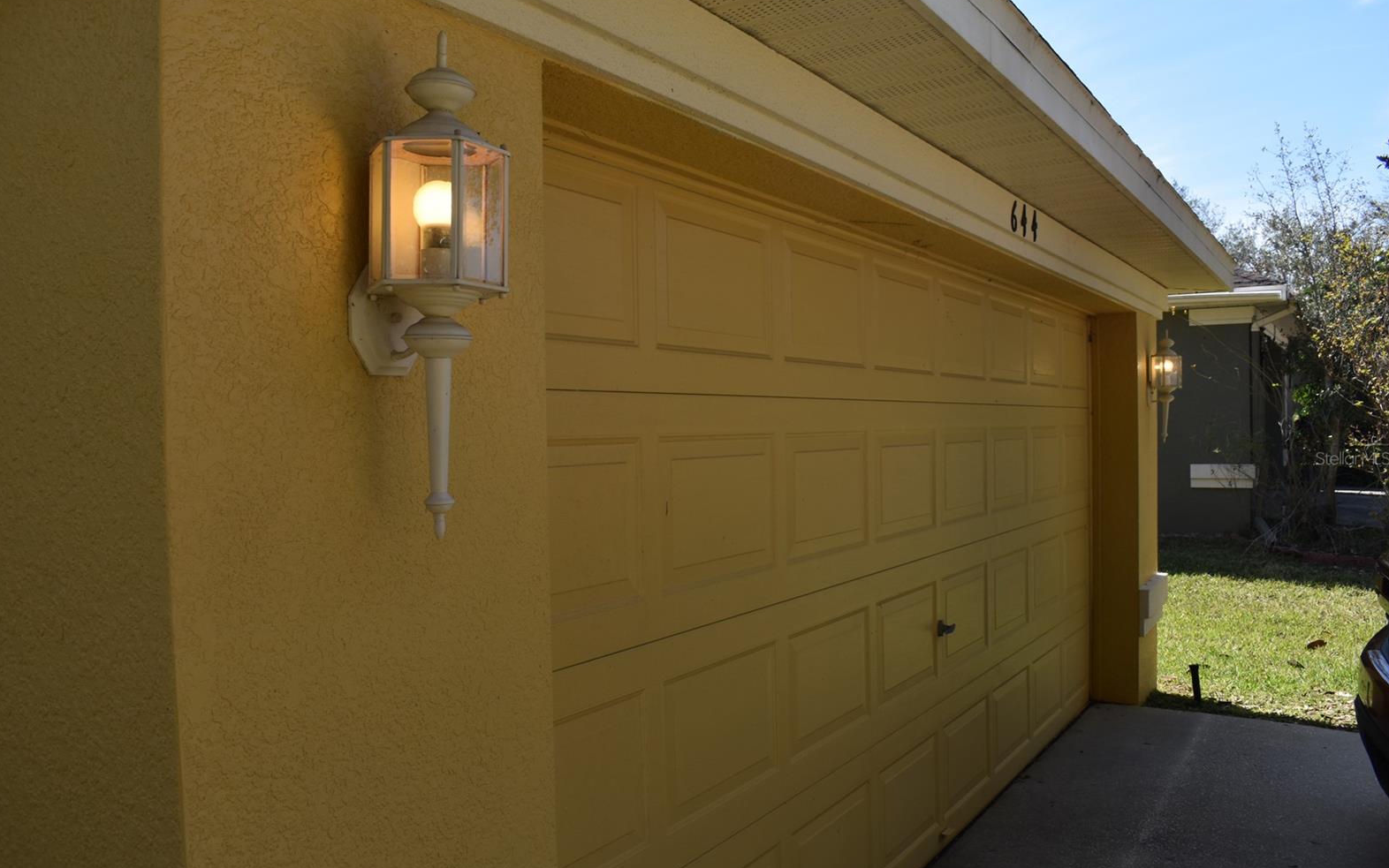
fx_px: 1060
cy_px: 458
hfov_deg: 66.5
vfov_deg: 44.5
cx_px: 687
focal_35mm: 28
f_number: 8
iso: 140
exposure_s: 1/250
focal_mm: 18
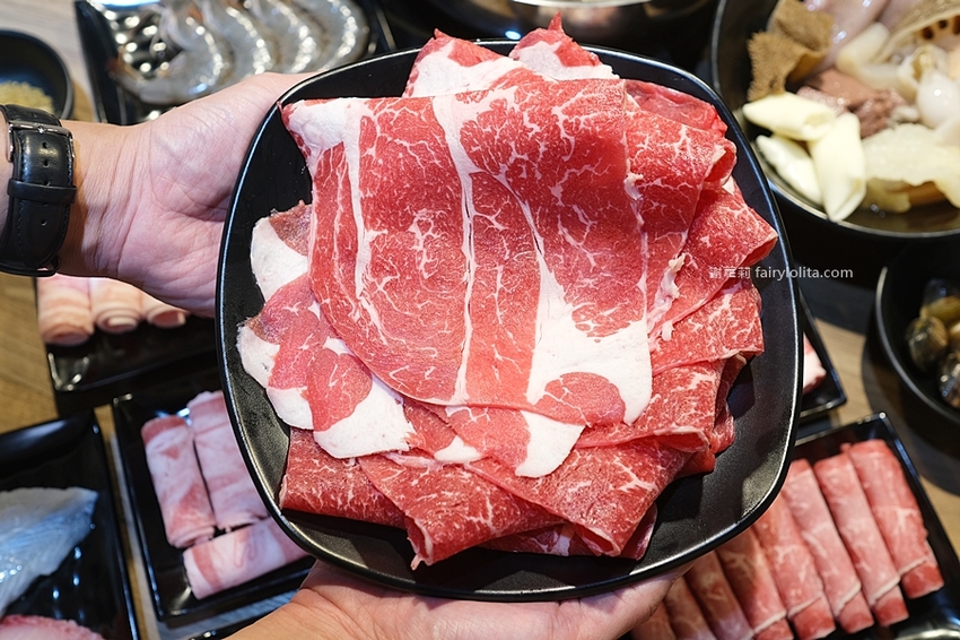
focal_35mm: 35
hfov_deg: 54.5
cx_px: 480
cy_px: 320
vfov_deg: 37.8
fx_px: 933
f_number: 3.6
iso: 400
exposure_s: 1/60
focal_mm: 23
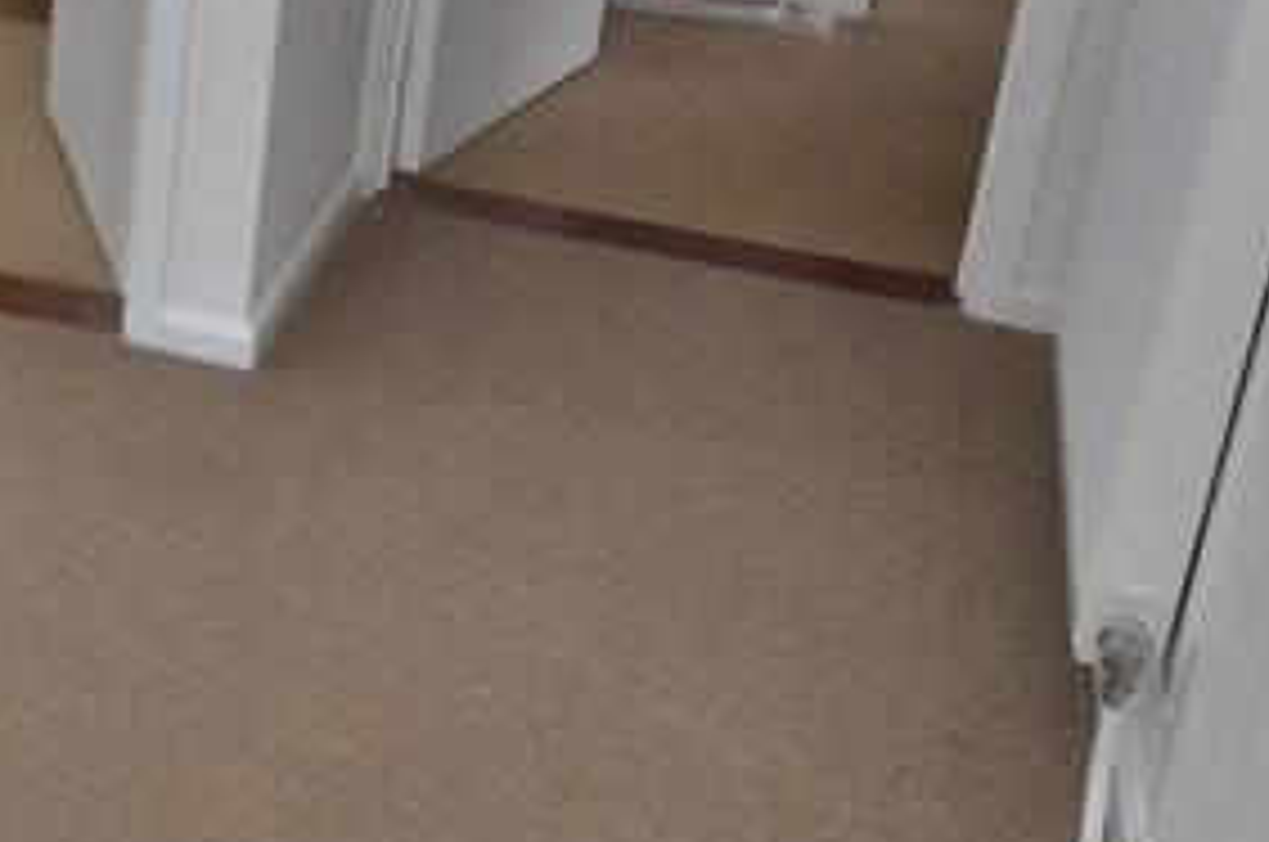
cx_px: -590
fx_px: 2105
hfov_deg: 25.8
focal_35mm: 60
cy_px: 59
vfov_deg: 22.0
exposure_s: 1/60
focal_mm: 11
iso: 400
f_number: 5.6
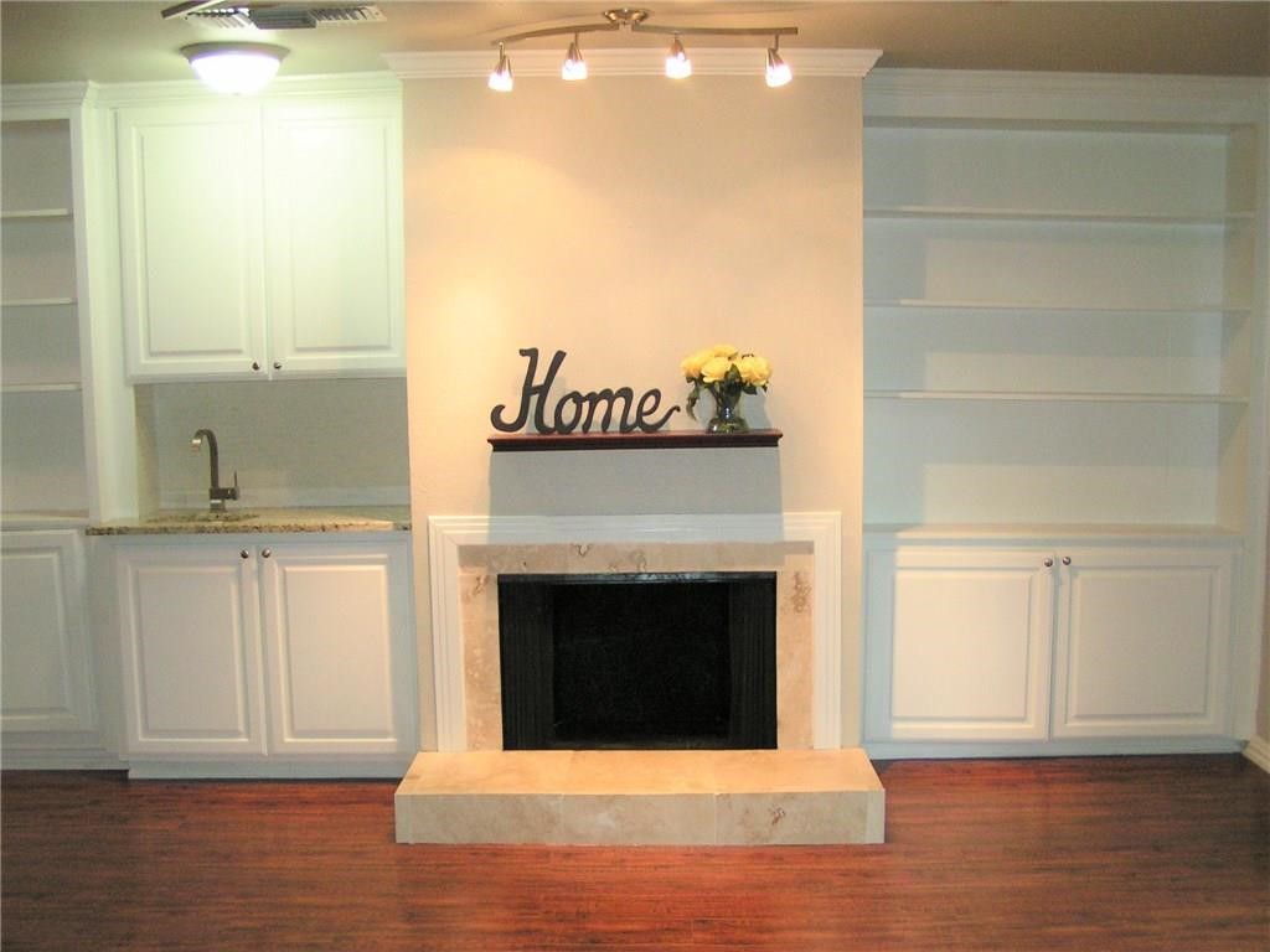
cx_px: 635
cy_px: 476
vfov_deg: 37.7
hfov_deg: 49.0
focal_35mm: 38
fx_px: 1394
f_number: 2.8
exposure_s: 1/30
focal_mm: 5.8
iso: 200
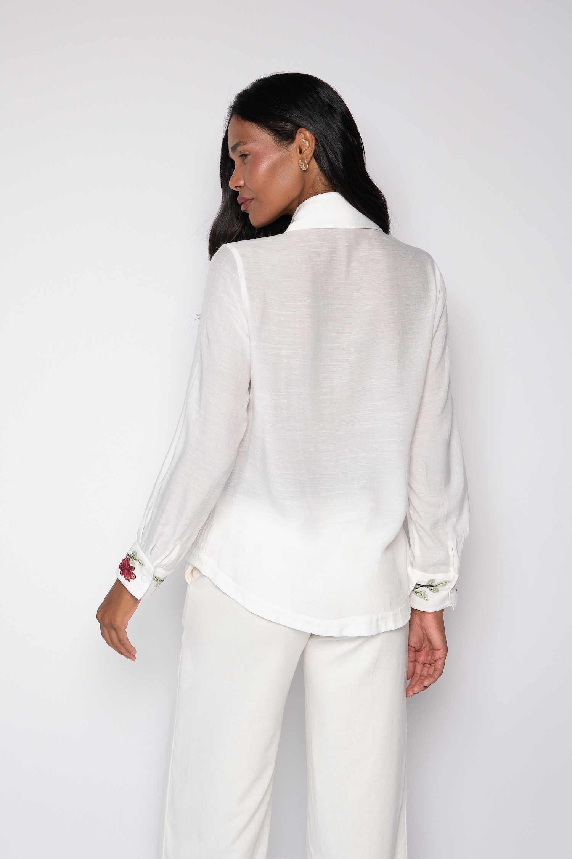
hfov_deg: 27.0
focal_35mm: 50
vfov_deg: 39.6
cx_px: 286
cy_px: 430
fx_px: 1193
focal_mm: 50
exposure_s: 1/160
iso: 200
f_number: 7.1
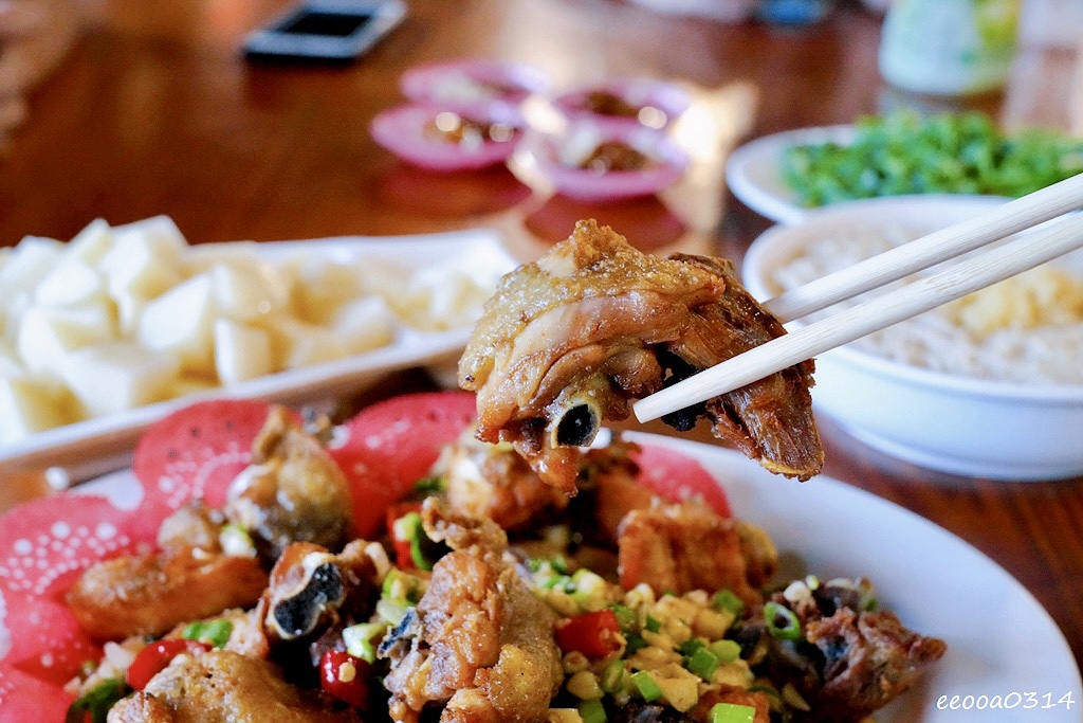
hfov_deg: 42.7
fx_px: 1384
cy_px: 362
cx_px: 542
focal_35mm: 46
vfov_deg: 29.3
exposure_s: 1/200
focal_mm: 46
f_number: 8
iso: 6400
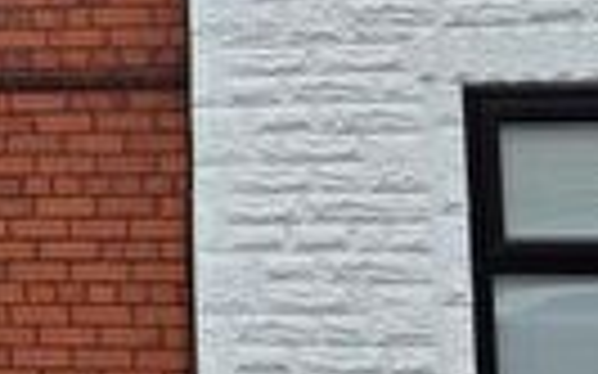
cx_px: -459
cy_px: 74
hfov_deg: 14.5
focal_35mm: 128
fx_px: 2085
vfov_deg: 10.2
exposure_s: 1/1108
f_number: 1.8
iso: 25
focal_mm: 5.4
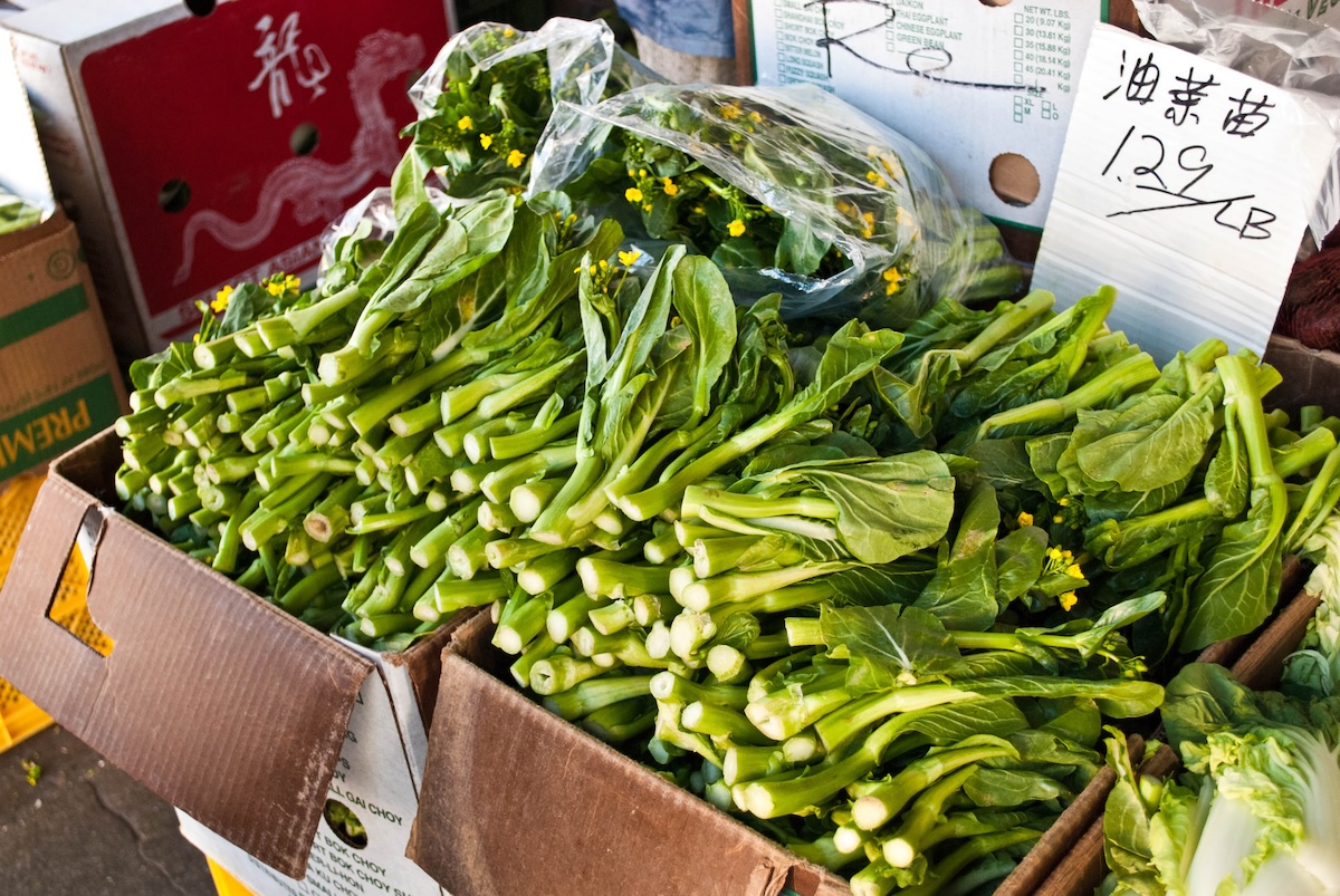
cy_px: 448
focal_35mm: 45
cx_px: 670
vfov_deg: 29.9
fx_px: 1677
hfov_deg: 43.6
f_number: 4.5
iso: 800
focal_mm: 30
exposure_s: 1/100
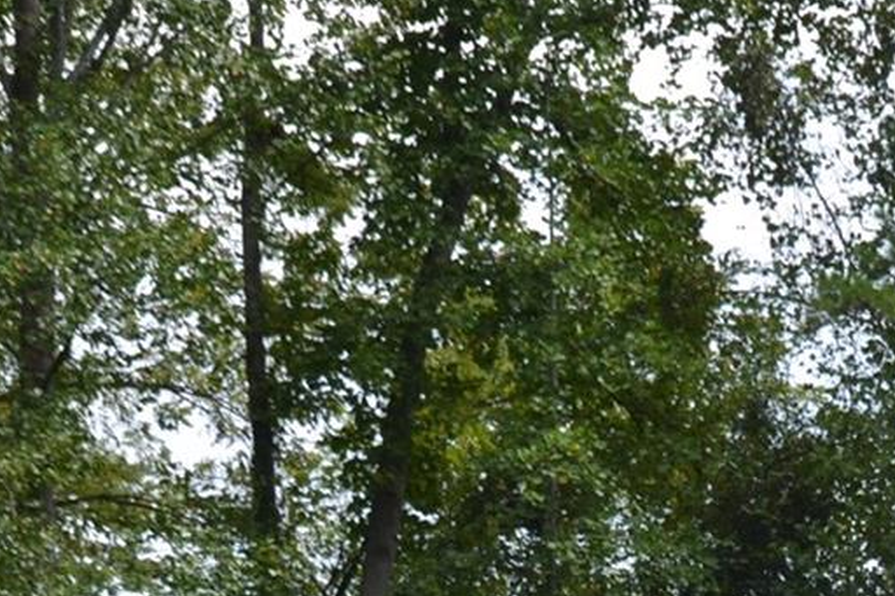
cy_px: 1069
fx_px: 3579
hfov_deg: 14.2
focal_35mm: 144
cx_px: 746
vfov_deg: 9.1
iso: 100
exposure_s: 1/160
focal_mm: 24
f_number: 6.3
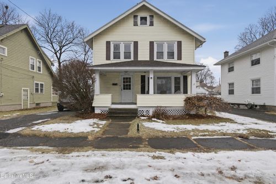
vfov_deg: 67.3
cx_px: 138
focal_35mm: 18
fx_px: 138
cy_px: 92
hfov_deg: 90.0
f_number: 7.1
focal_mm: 12
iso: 800
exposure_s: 1/1000
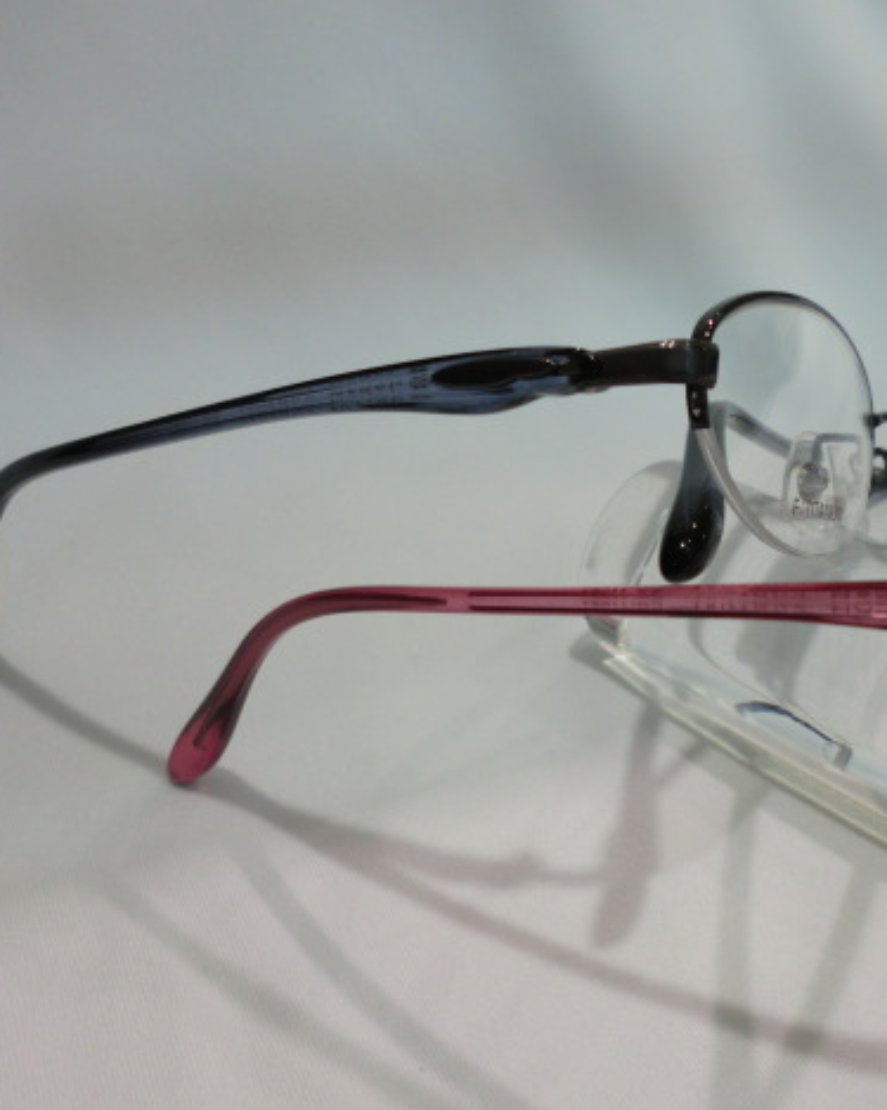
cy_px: 563
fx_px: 1182
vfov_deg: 50.3
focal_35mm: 36
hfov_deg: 40.0
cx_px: 665
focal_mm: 4.9
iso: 64
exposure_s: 1/60
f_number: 3.2
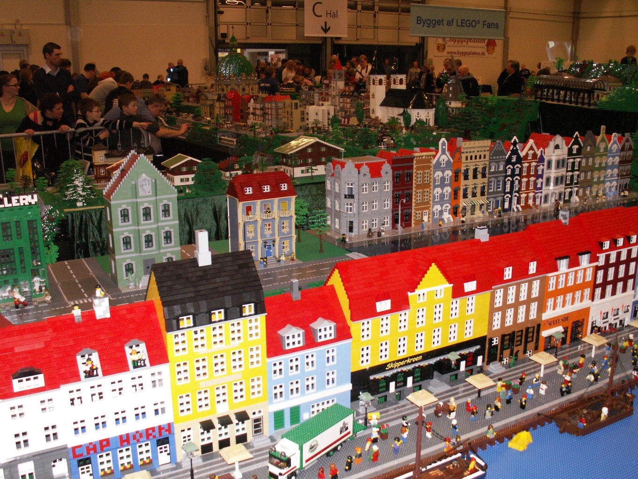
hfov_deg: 52.6
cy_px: 240
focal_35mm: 35
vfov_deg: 40.7
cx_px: 319
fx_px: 645
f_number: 2.8
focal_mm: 5.86
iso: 160
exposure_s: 1/60
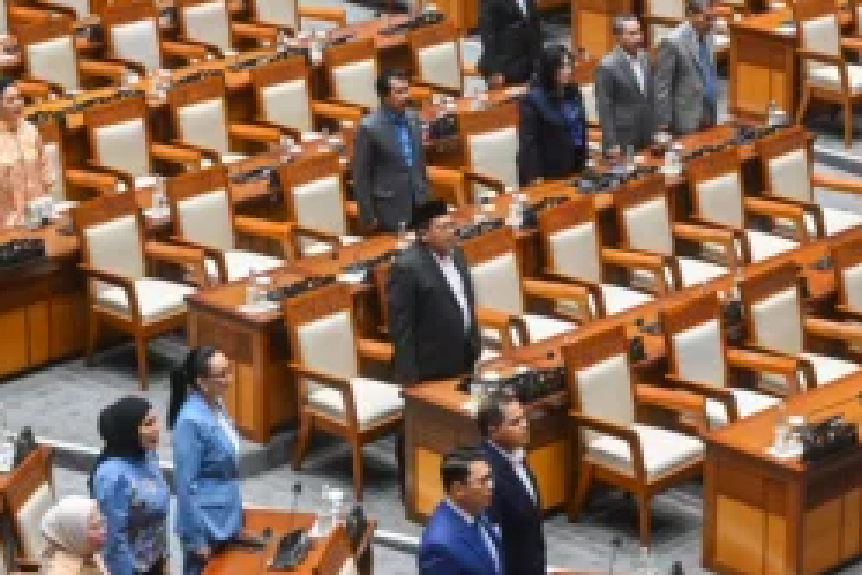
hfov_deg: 17.3
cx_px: 471
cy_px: 97
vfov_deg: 11.6
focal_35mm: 118
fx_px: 2825
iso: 2000
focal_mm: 70
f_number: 2.8
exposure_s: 1/800
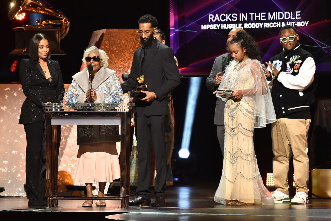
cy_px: 110
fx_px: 2849
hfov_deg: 6.6
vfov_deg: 4.4
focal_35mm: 310
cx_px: 166
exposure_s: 1/160
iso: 6400
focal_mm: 310
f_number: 5.6
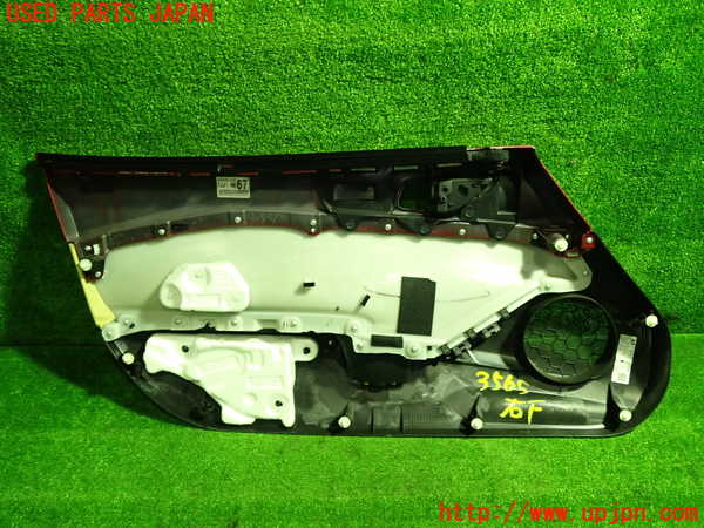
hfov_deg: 60.0
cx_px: 352
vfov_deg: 46.8
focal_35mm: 30
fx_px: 610
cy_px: 264
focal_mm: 5.4
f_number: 2.3
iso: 400
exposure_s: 1/30
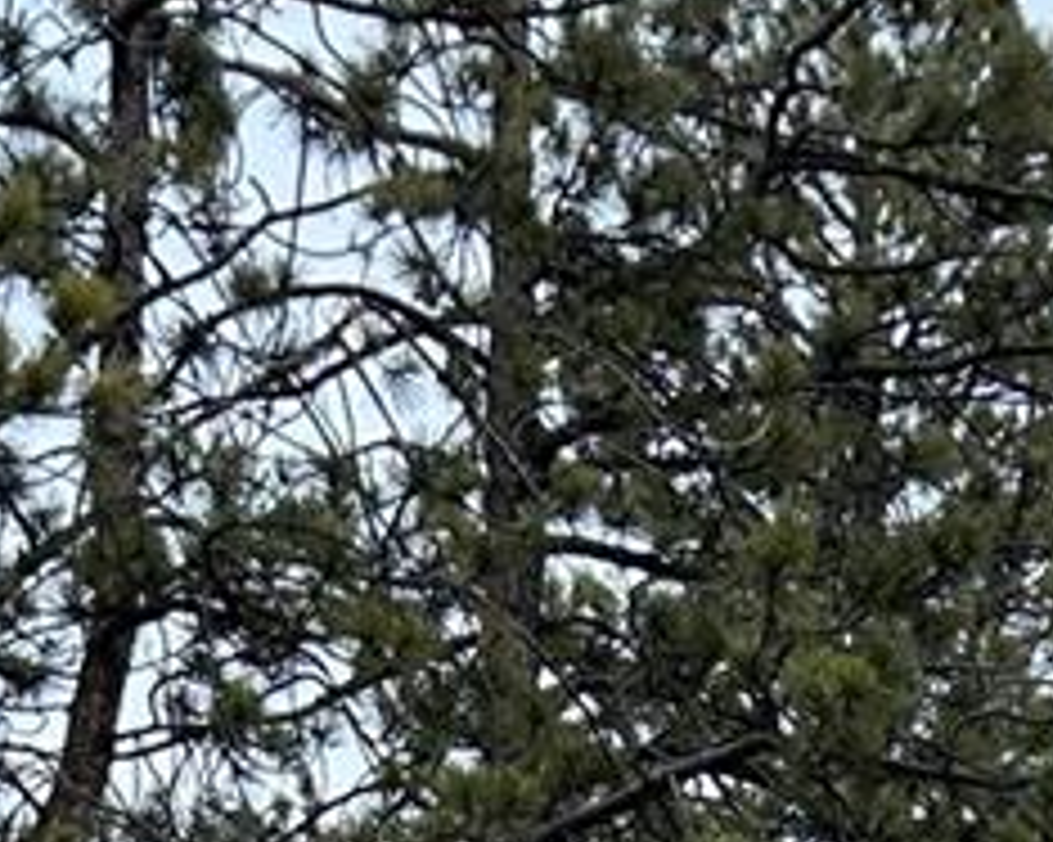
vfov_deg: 9.2
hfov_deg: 14.6
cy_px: 2639
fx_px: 4050
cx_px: 968
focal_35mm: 130
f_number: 1.5
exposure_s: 1/982
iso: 50
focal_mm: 5.7
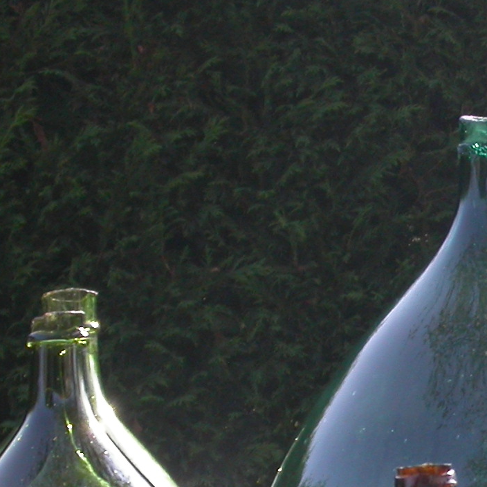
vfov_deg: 6.4
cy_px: 463
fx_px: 4313
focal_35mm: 271
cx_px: 610
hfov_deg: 6.4
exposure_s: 1/213
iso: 100
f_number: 3.8
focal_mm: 19.7
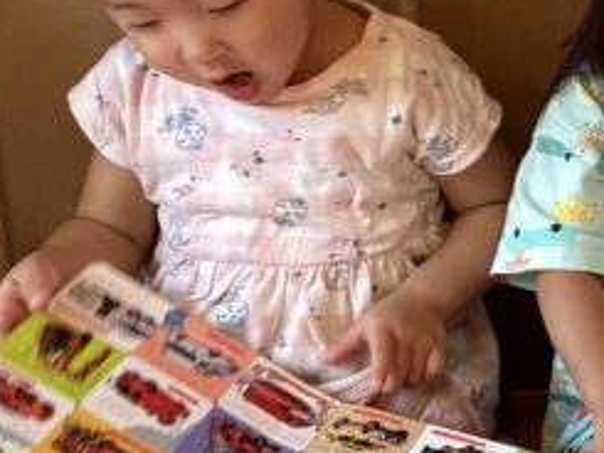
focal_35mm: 97
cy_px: 261
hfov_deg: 19.6
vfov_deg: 15.3
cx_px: 624
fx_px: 1693
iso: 80
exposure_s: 1/100
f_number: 2.4
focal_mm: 3.3
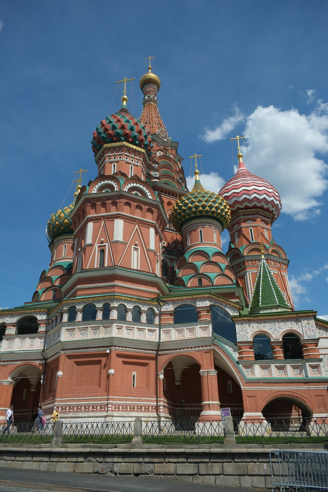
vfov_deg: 67.4
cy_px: 246
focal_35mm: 27
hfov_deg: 47.9
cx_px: 164
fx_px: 369
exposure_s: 1/1000
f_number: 8
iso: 320
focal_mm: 18
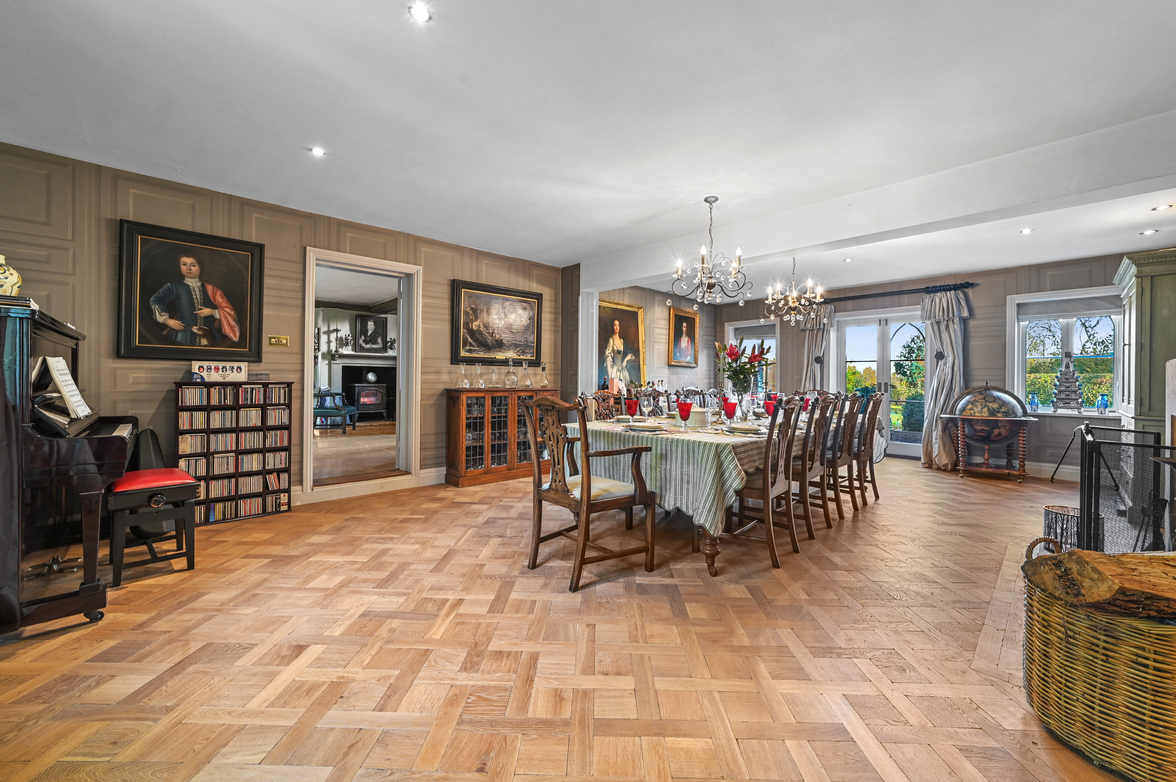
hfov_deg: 104.3
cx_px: 588
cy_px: 391
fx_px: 457
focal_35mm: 14
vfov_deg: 81.1
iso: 400
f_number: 8
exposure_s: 1
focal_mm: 14
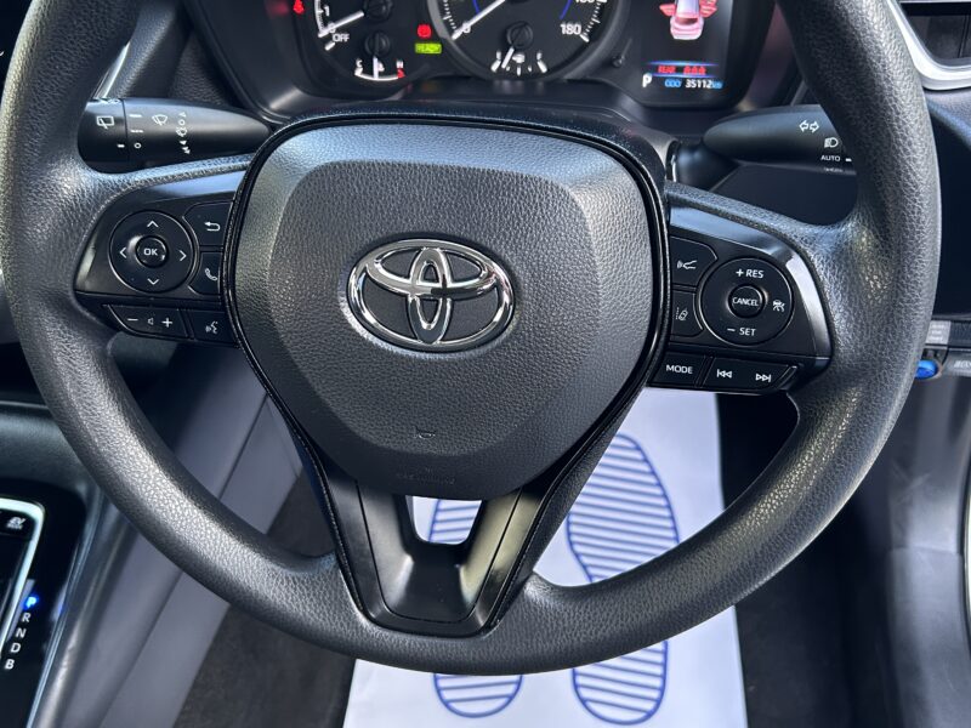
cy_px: 364
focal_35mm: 26
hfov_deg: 67.3
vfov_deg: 53.1
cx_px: 486
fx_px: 729
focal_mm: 5.7
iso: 250
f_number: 1.5
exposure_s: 1/60
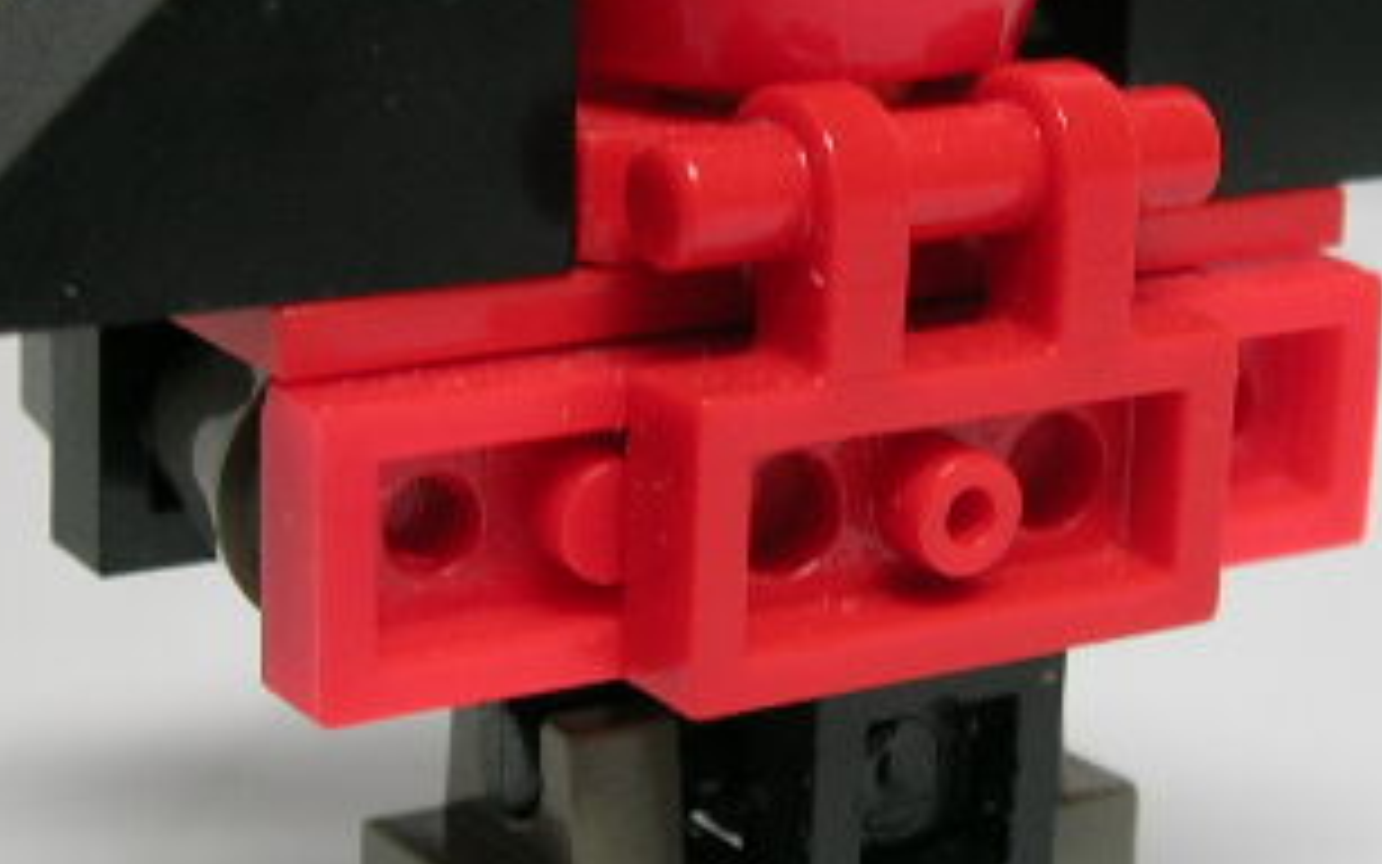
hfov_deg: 19.6
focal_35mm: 106
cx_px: 774
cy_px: 405
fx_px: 3993
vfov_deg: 12.4
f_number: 3.1
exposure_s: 1/42.5
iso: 50
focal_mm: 7.3
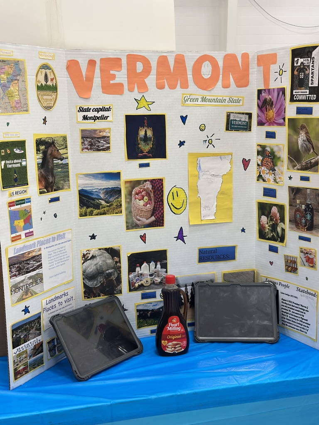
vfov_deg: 39.7
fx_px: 590
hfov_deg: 30.3
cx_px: 160
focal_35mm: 48
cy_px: 212
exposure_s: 1/120
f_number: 1.78
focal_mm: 6.86
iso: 160
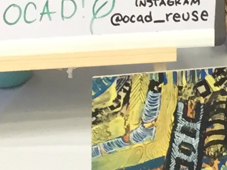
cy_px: -435
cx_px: 406
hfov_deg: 9.0
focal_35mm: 210
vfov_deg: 6.2
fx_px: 1377
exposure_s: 1/30
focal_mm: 4.15
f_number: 2.2
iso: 64
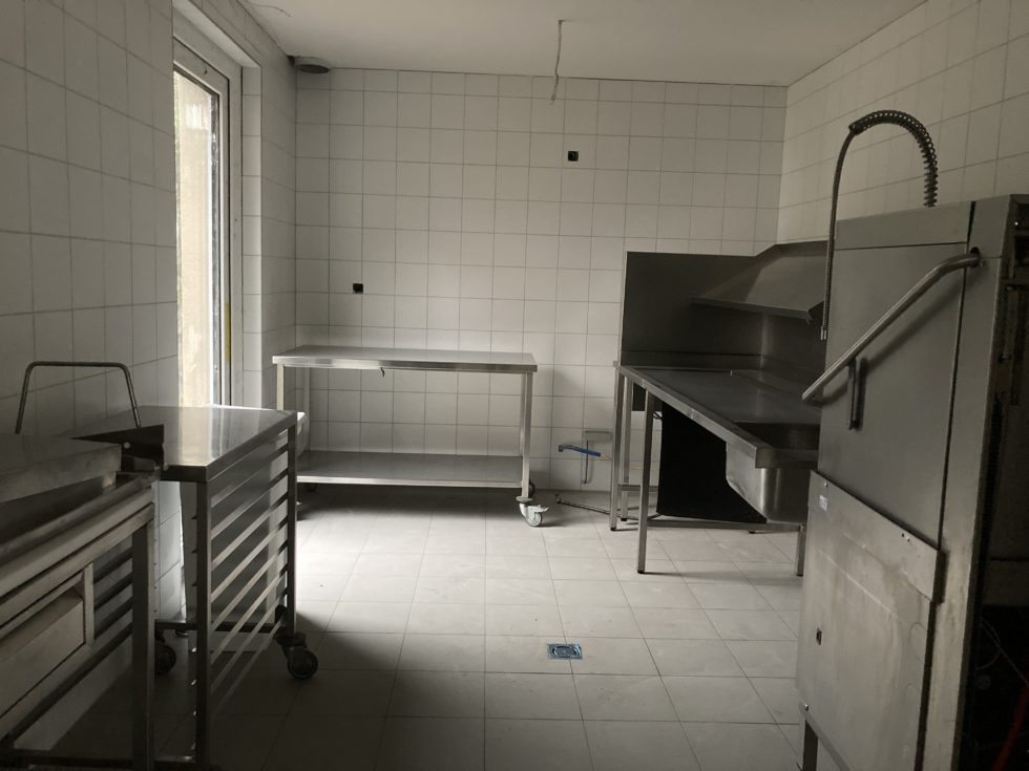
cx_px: 514
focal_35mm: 28
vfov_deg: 49.7
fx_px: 832
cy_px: 386
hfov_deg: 63.4
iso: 640
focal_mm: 3.99
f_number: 1.8
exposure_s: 1/30
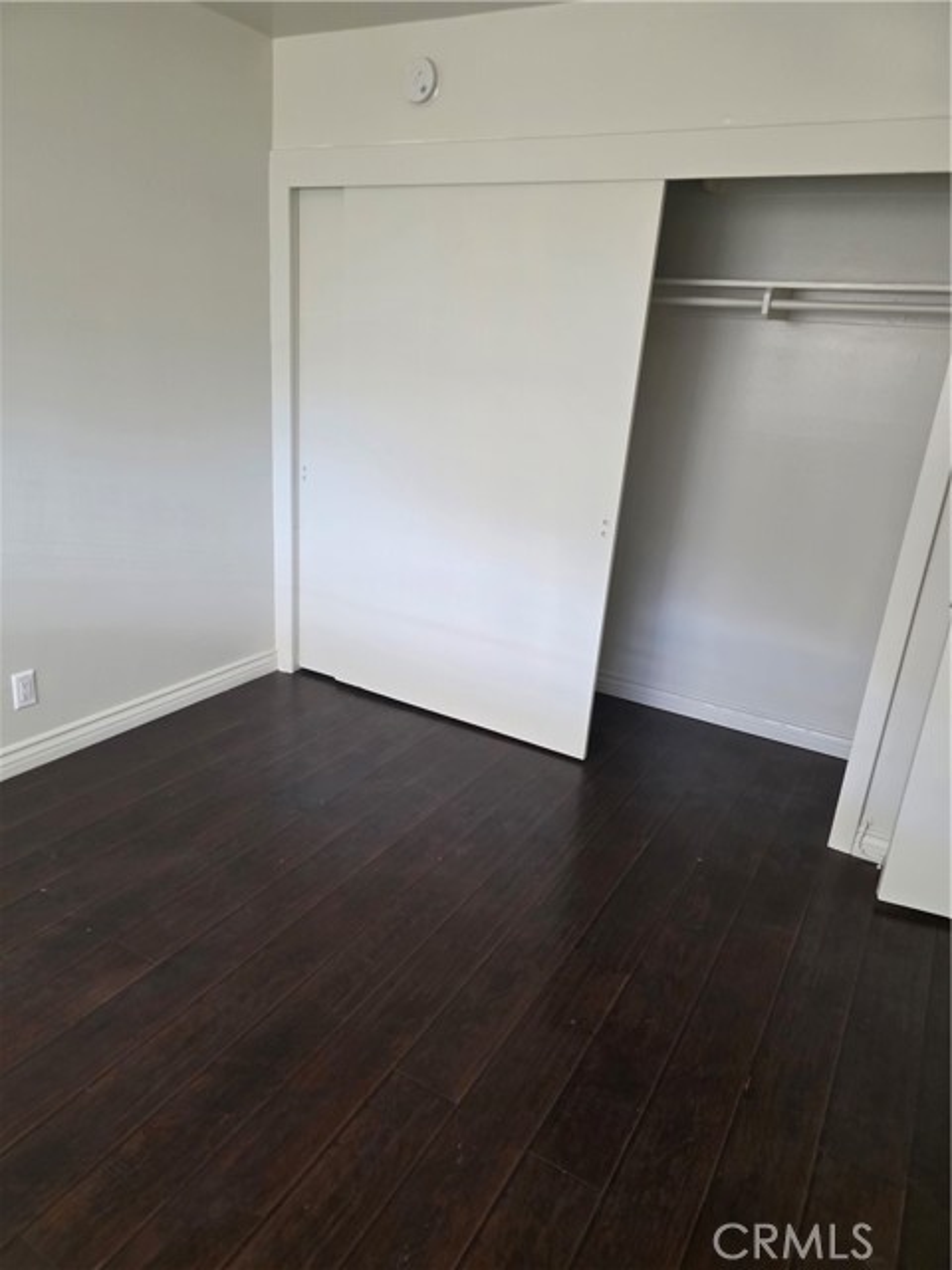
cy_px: 635
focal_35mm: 23
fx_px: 843
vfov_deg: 73.9
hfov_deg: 58.9
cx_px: 476
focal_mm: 6.3
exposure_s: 1/120
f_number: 1.7
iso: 640
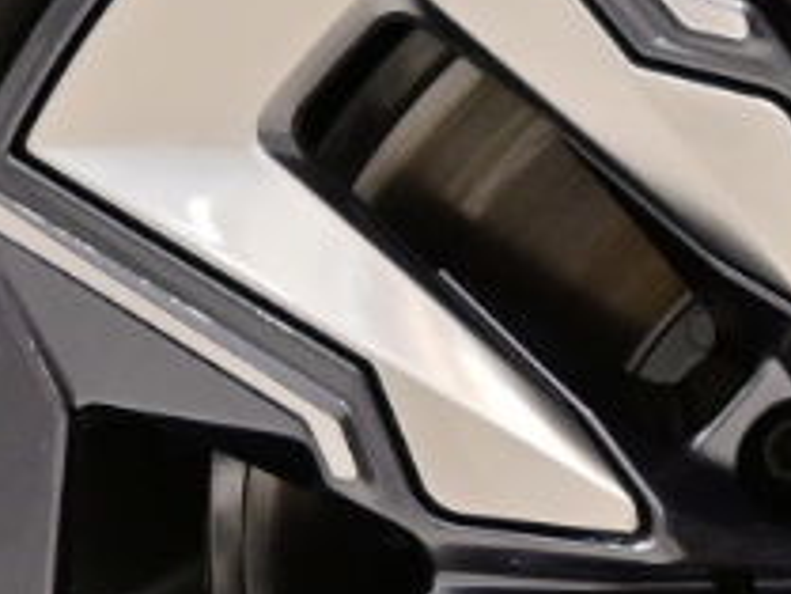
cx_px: 507
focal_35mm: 324
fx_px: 7402
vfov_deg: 4.6
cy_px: 144
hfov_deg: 6.1
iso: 800
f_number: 4.8
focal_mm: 29
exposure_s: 1/50
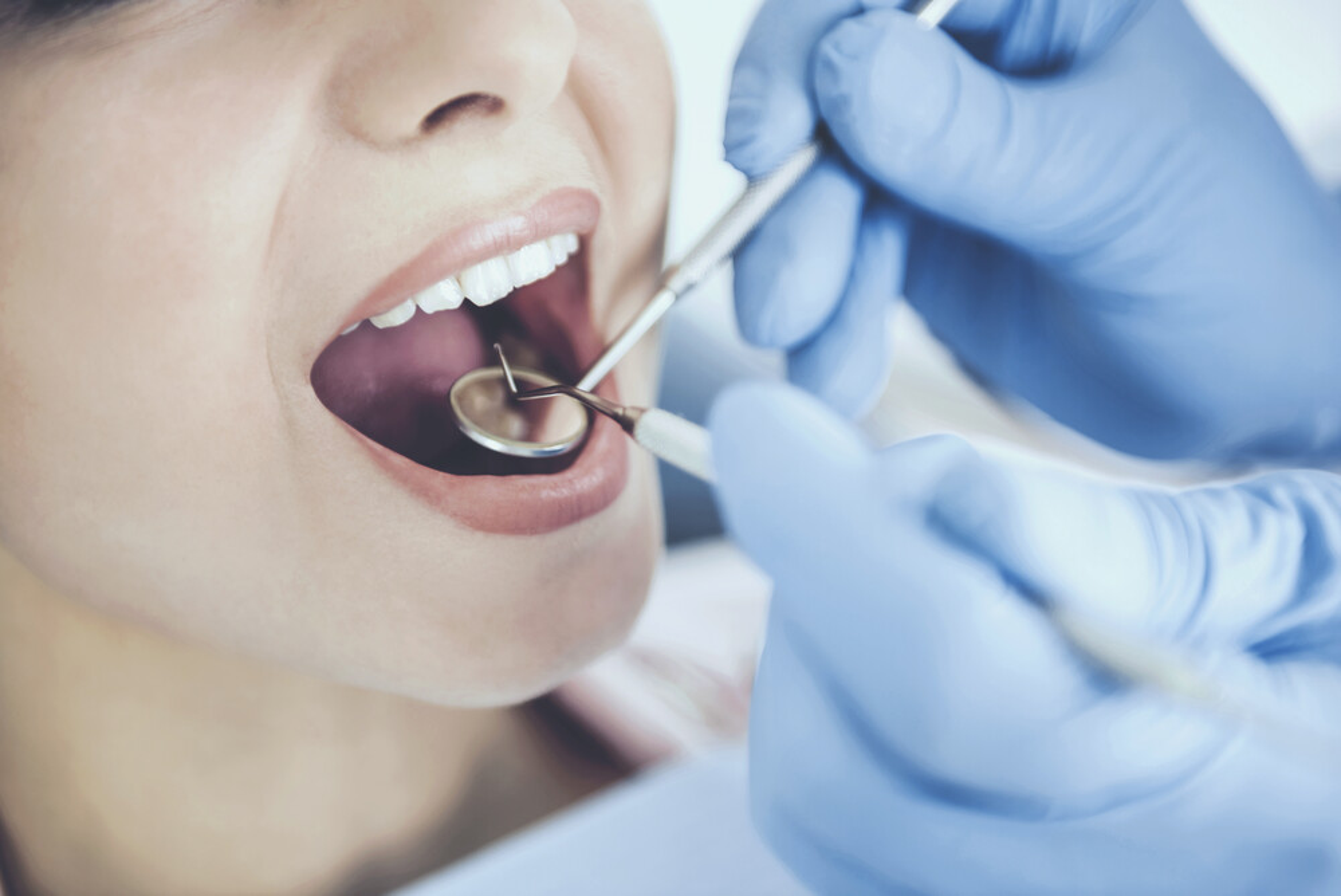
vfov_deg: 19.5
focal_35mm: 70
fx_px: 2609
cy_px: 448
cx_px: 670
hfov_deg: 28.8
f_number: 2.8
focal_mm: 70
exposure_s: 1/100
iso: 500
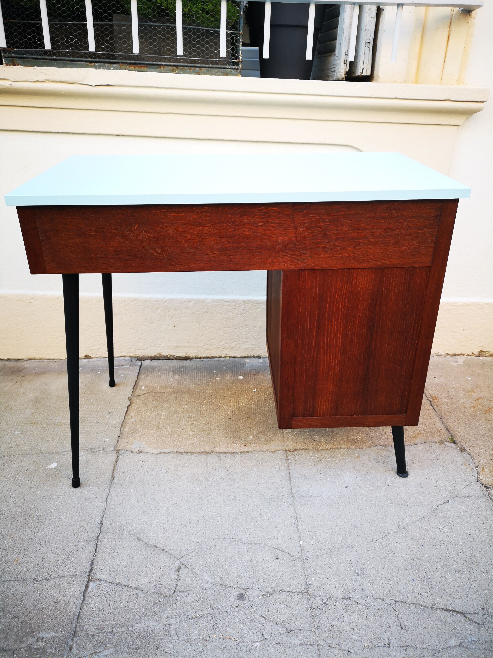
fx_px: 513
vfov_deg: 65.3
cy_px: 329
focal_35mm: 27
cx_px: 246
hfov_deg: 51.4
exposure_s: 1/60
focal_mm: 3.95
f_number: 1.8
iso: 80
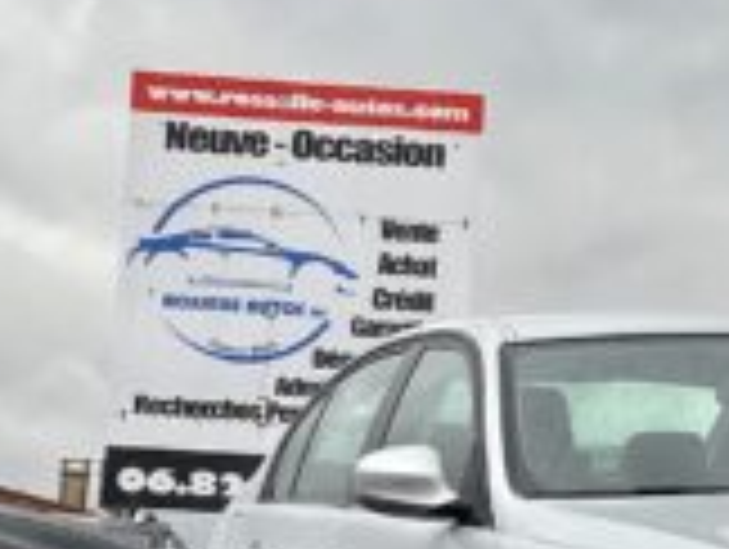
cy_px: 416
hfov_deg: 11.0
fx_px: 3754
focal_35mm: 178
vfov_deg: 8.4
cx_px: 767
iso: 80
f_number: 2.8
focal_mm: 9
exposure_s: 1/121
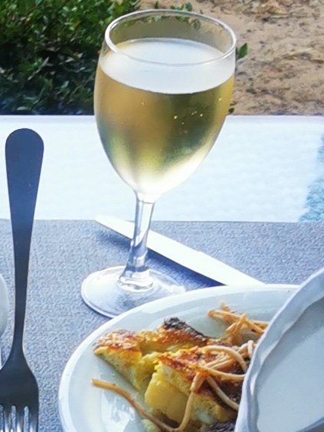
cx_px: -319
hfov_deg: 8.2
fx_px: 2158
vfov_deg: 11.0
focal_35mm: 173
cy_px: 667
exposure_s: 1/100
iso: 50
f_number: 1.6
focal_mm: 5.56
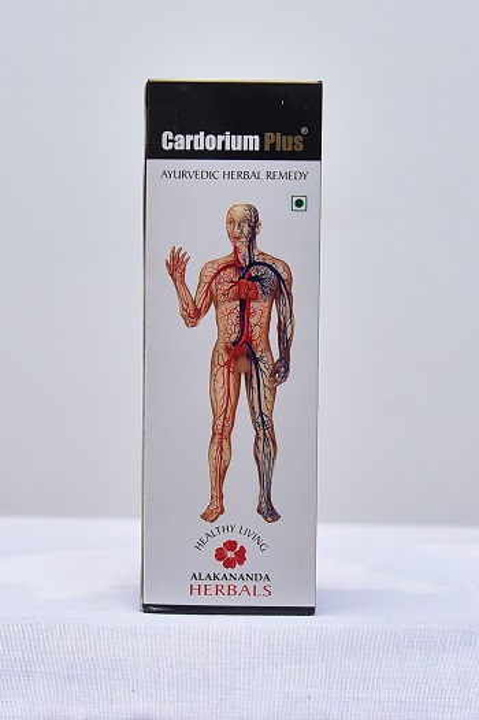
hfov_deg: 35.0
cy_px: 360
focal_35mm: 38
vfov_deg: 50.7
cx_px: 240
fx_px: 759
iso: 1250
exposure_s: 1/125
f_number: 4
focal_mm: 38
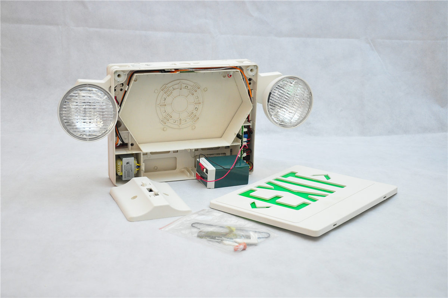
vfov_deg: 22.6
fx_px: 746
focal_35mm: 60
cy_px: 149
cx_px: 224
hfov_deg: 33.4
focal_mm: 40
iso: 1000
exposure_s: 1/100
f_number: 4.8
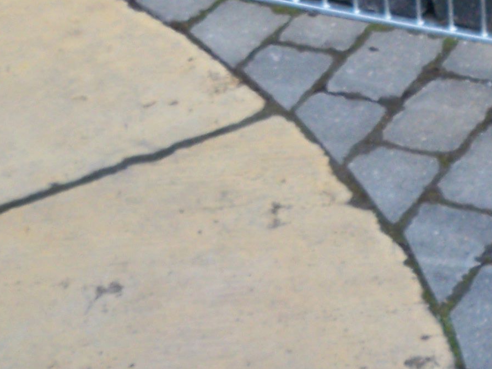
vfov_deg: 9.8
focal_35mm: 143
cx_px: 462
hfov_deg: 13.7
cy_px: -294
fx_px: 2033
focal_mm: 6.3
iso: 80
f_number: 3.1
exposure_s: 1/125
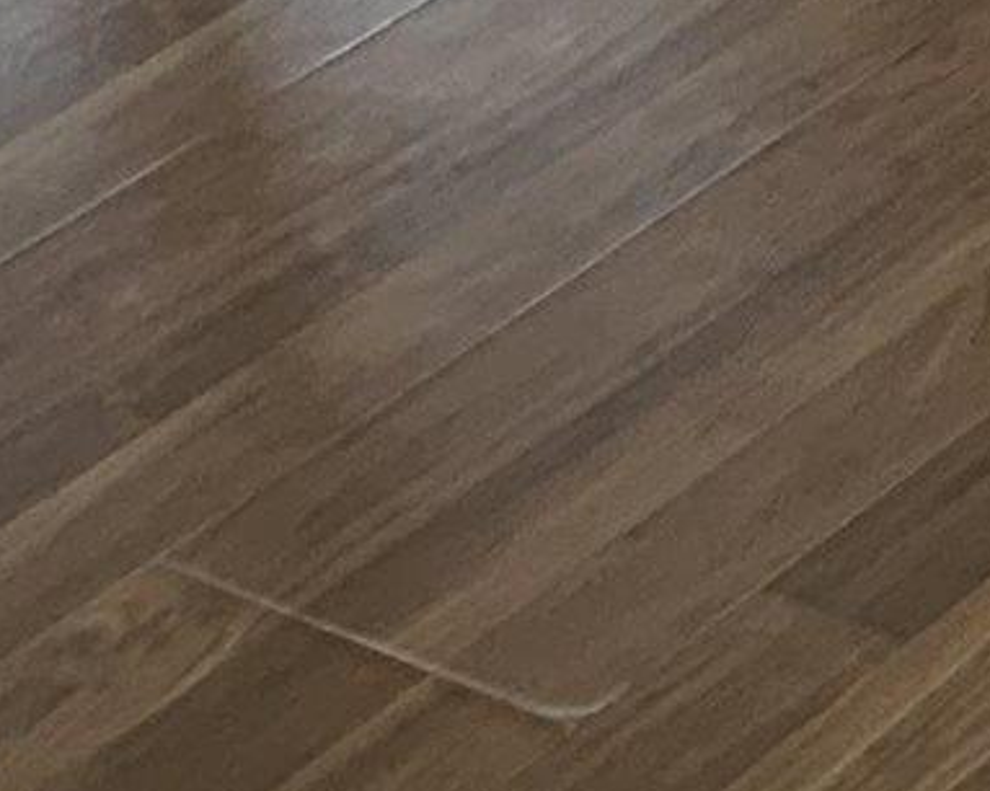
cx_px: 2332
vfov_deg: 6.3
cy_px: -1507
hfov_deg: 7.9
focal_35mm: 227
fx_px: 6648
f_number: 1.8
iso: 20
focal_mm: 3
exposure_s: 1/120
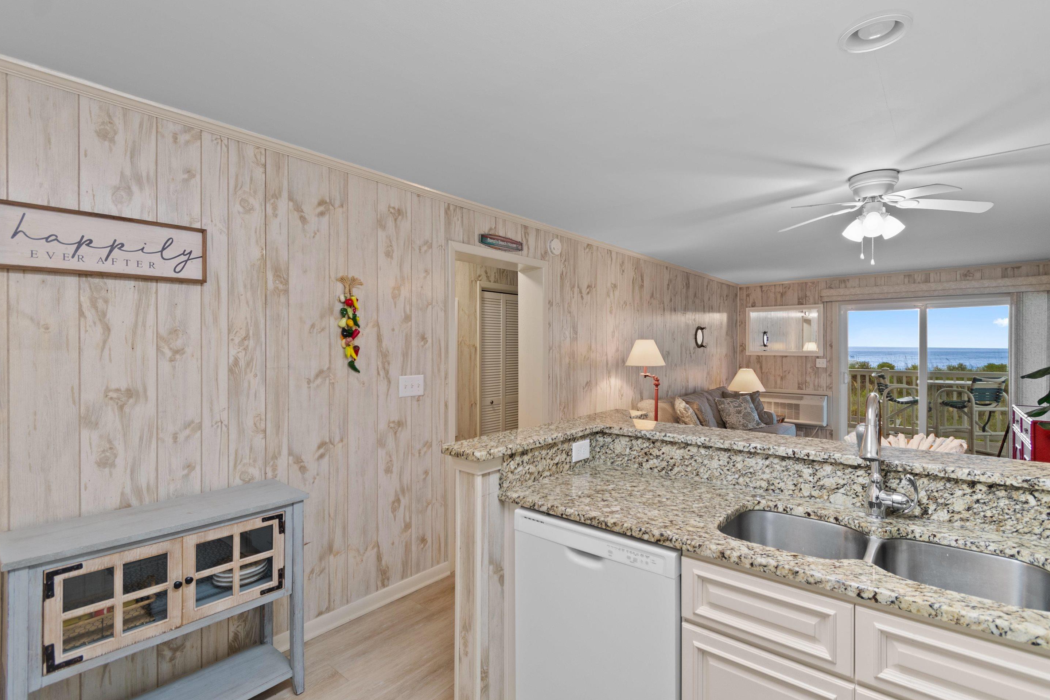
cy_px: 345
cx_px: 537
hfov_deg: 96.7
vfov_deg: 73.7
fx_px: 467
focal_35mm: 16
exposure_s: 1/3
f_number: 4.5
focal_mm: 10
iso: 100
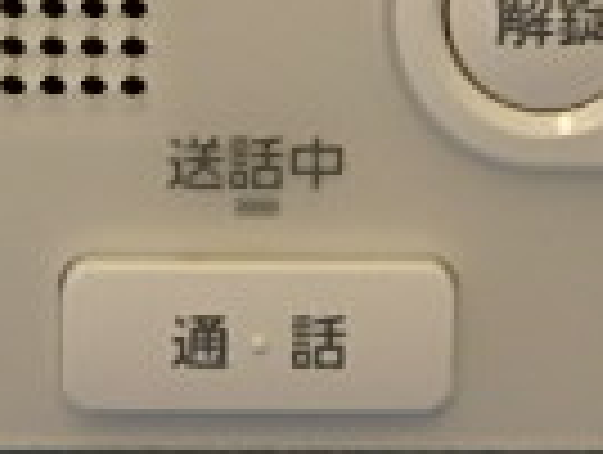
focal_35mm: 100
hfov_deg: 19.6
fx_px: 1745
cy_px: -472
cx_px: 212
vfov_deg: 12.8
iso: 320
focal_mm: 3.7
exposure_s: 1/30
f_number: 3.5
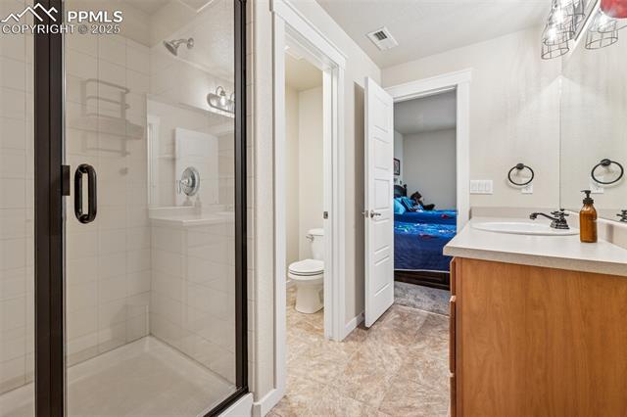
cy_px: 208
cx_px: 314
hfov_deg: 100.4
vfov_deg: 77.3
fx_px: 261
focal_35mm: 15
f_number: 11
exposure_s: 1.6
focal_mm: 15
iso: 100
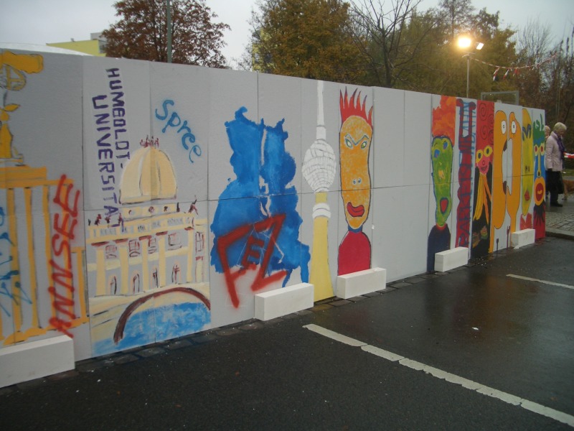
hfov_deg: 52.6
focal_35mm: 35
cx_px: 287
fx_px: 580
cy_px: 216
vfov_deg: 40.7
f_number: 2.6
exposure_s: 1/125
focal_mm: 5.8
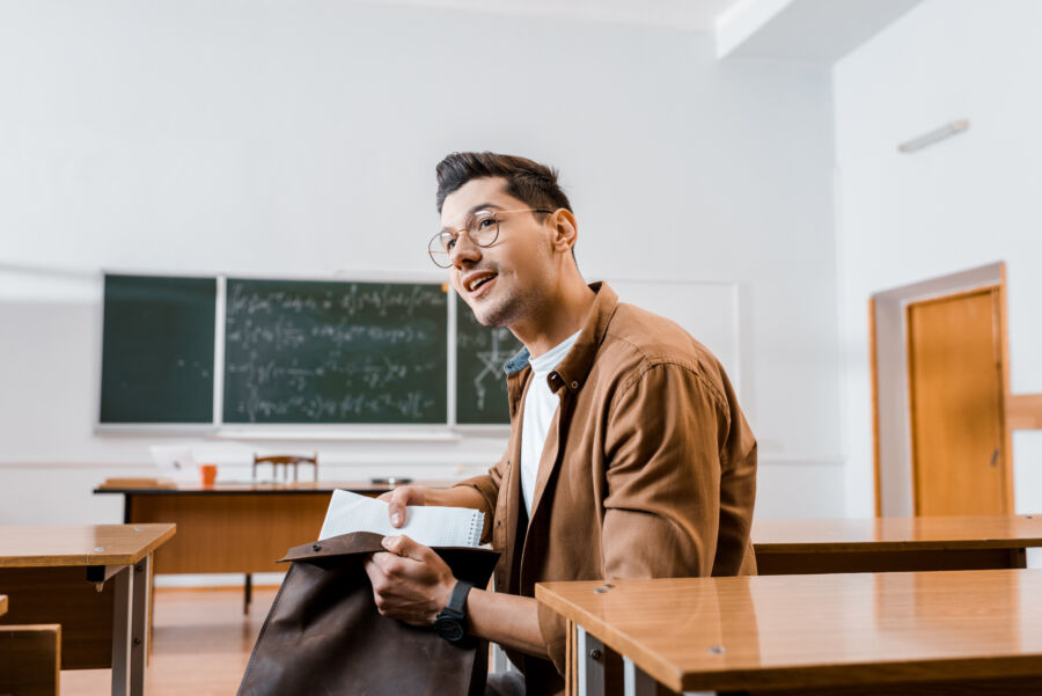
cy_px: 348
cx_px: 521
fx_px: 1013
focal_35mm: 35
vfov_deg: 37.9
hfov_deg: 54.4
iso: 125
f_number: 3.5
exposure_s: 1/200
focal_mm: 35
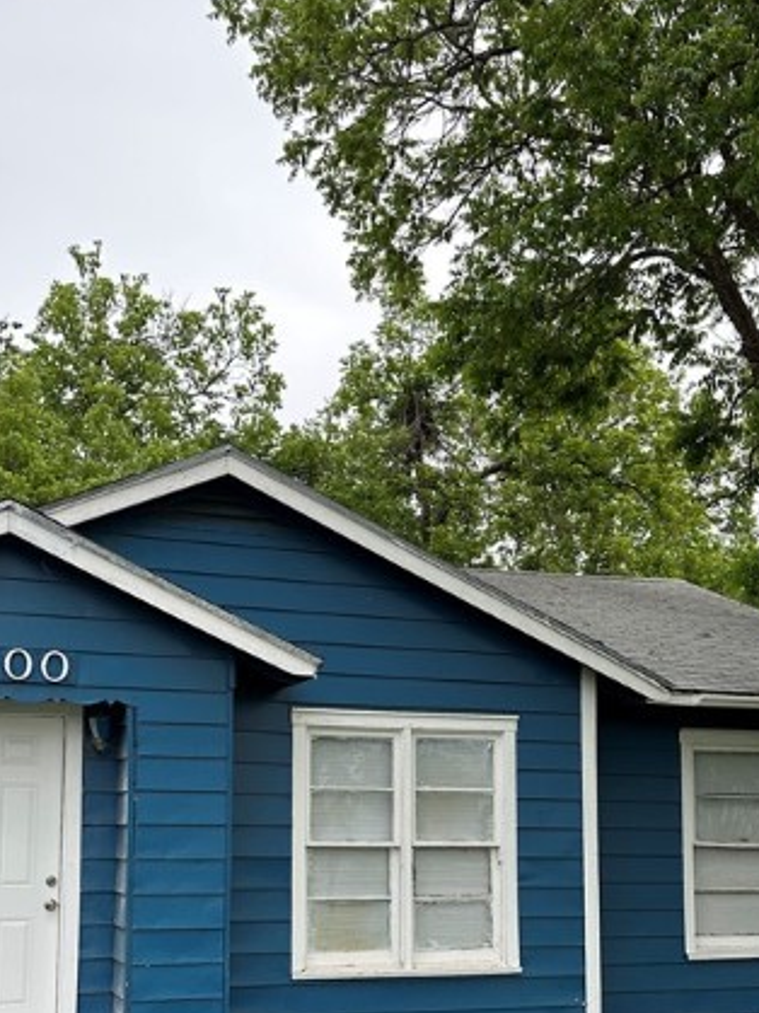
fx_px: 1287
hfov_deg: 32.7
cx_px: 288
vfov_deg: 42.1
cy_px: 718
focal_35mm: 44
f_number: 1.78
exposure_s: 1/672
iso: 80
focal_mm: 6.86
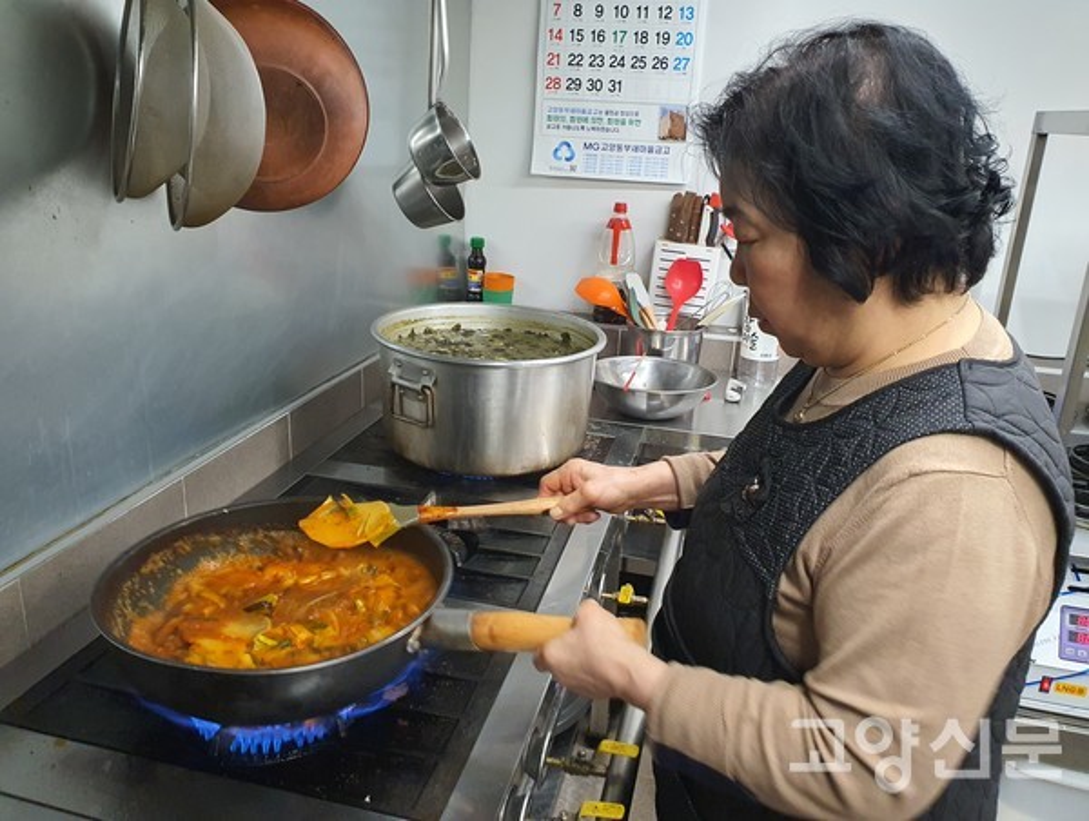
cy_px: 410
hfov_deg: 67.2
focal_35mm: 26
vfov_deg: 53.2
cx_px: 544
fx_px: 819
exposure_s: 1/40
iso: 400
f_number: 2.4
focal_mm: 4.3
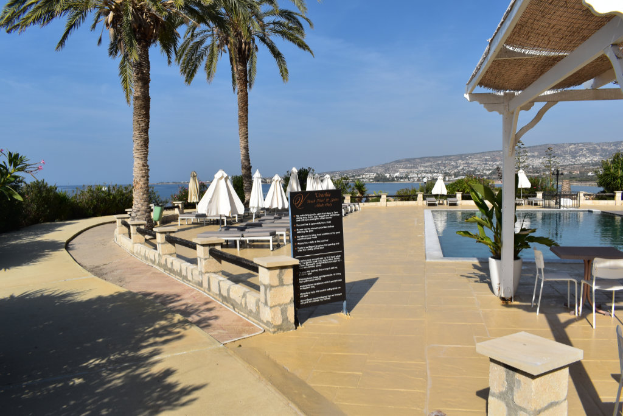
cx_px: 312
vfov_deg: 47.9
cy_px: 208
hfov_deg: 67.4
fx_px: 467
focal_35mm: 27
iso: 220
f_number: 11
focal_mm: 18
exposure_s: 1/500
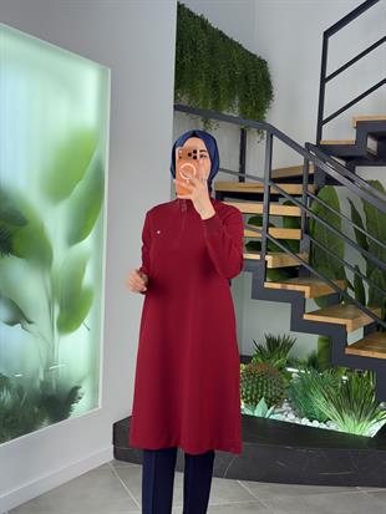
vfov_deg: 39.6
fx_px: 713
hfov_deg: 30.3
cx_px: 193
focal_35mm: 48
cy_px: 257
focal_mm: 6.76
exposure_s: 1/187
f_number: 1.78
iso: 100
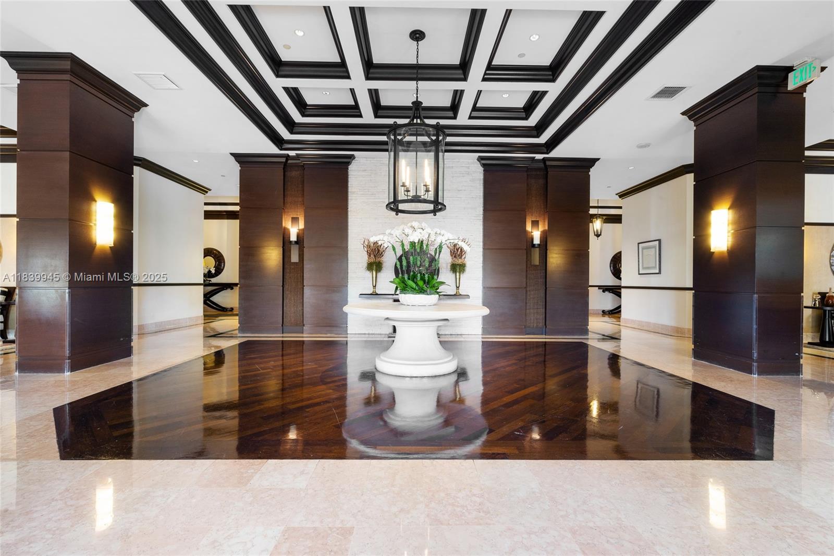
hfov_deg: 95.0
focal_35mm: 16
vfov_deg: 72.0
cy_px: 278
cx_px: 417
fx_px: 382
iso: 250
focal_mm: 16.5
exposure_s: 1.6
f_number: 14
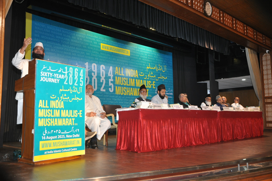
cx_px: 136
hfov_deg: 57.3
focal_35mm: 33
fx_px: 249
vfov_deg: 39.9
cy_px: 90
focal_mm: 22
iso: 800
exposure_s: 1/100
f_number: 5
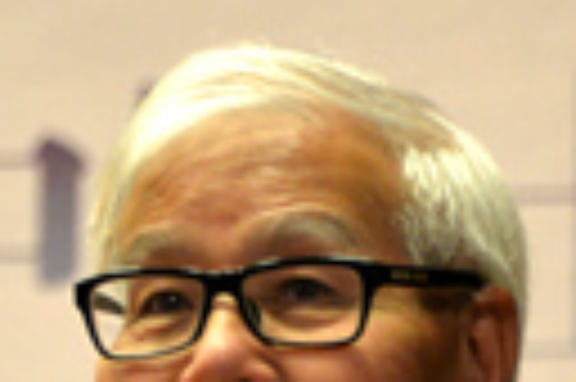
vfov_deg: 1.3
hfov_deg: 2.0
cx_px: -580
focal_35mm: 1031
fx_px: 16475
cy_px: 613
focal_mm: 150
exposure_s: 1/80
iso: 1000
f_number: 5.6
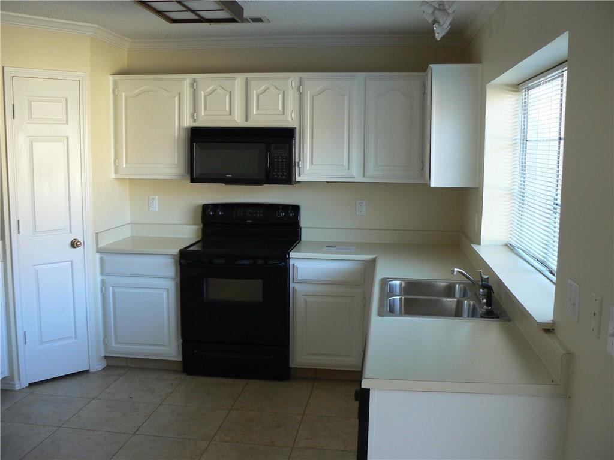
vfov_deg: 39.7
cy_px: 230
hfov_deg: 51.4
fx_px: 639
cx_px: 307
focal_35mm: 36
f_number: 2.8
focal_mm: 6
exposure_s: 1/30
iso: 100
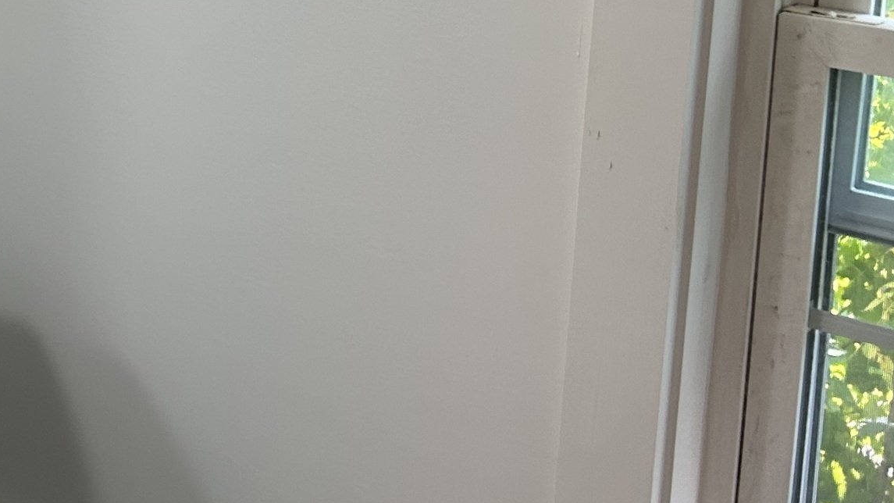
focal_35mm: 76
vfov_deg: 15.2
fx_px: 1802
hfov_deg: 24.2
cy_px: -127
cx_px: -284
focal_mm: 5.7
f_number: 1.5
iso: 80
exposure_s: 1/120
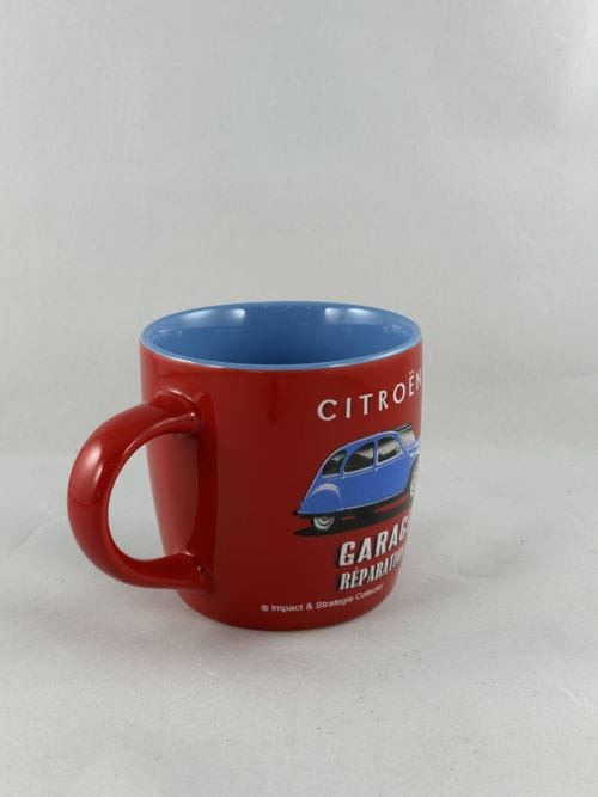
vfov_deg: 39.7
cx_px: 299
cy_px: 398
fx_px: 1106
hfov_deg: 30.3
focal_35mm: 48
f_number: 1.78
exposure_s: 1/100
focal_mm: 6.86
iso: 64
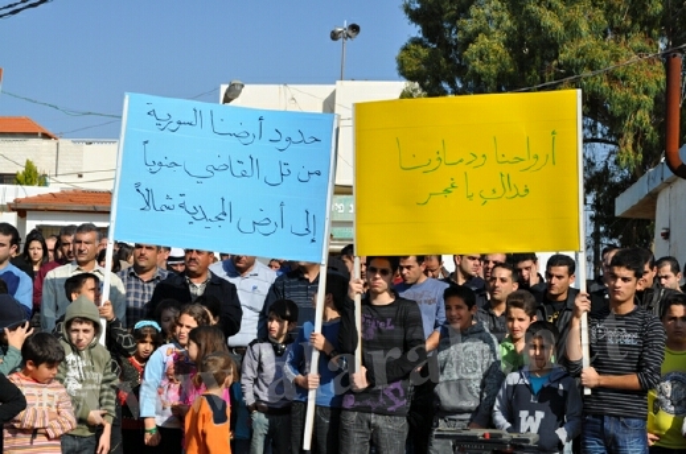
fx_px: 1284
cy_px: 227
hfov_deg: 29.9
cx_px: 343
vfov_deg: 20.1
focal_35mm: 68
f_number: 10
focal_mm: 45
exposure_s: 1/500
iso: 200
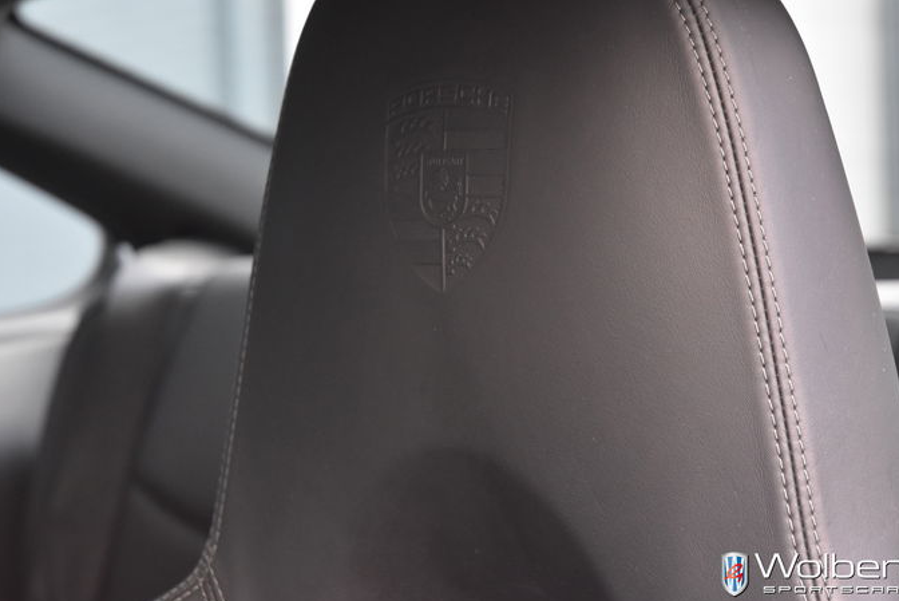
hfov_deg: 17.0
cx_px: 421
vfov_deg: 11.4
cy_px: 267
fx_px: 2998
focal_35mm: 120
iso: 1800
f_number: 4.5
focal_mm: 70
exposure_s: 1/250
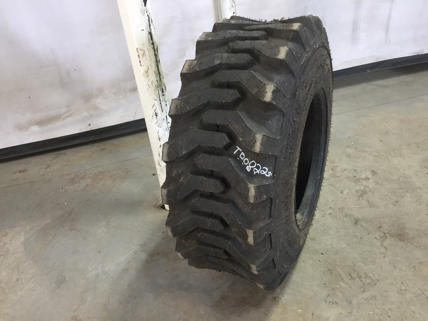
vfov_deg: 48.2
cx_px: 214
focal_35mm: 29
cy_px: 160
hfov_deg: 61.7
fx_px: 359
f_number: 2.2
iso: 32
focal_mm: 4.15
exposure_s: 1/30
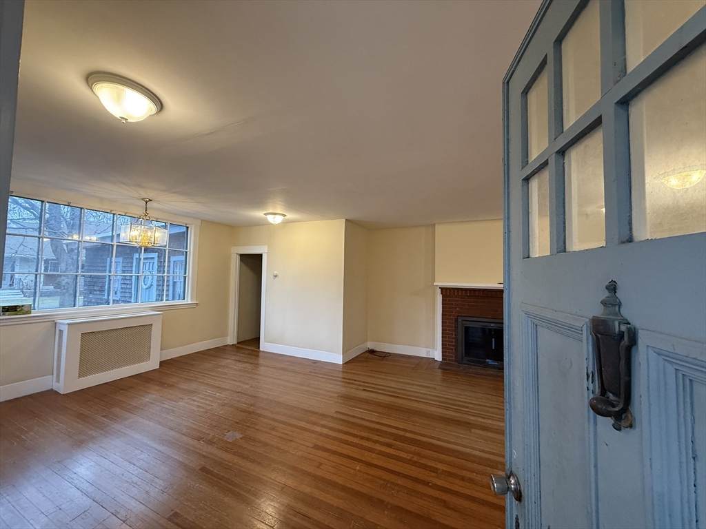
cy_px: 264
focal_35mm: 14
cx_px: 353
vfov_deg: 85.7
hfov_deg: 102.1
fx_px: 286
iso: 320
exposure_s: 1/60
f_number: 2.2
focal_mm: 2.22
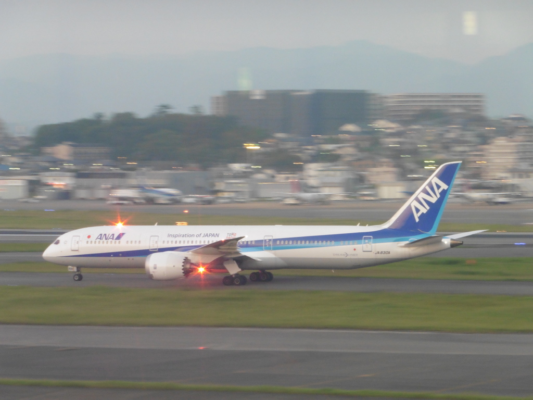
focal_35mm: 176
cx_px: 266
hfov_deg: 11.2
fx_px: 2710
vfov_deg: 8.4
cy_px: 200
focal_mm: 31.3
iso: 400
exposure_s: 1/10
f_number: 5.4
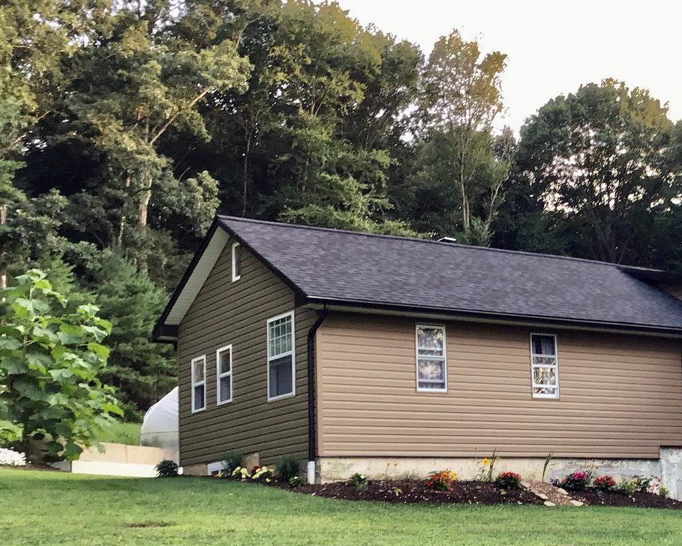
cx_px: 655
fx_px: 1251
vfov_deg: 24.4
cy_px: 386
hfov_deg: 28.9
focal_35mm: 62
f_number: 2.4
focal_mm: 3.3
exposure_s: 1/60
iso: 25
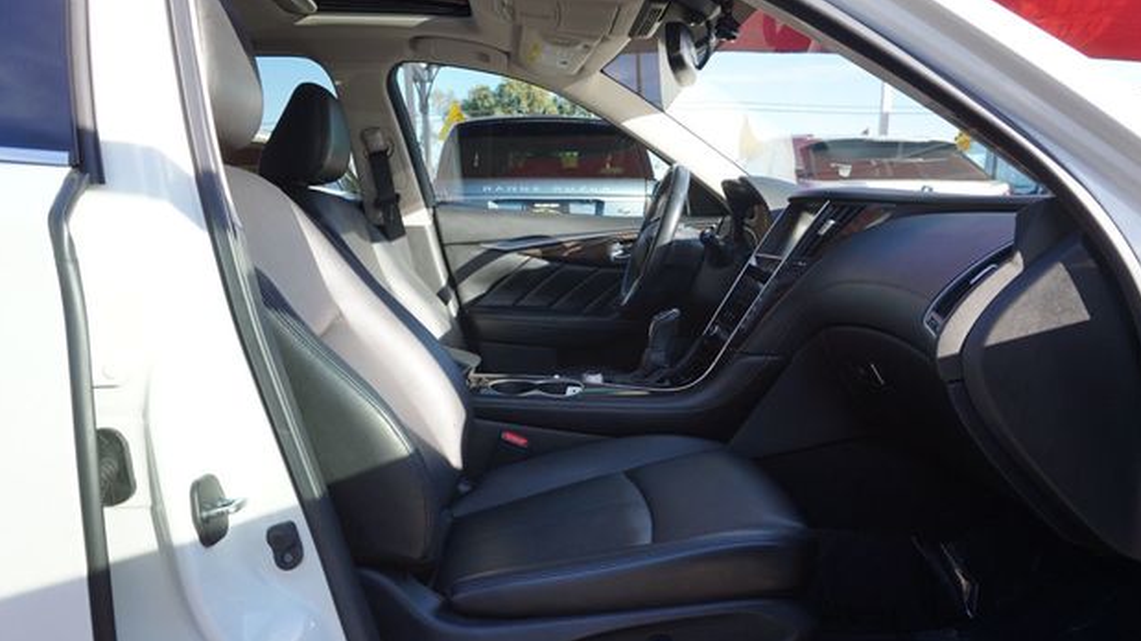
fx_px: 787
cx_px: 586
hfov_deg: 71.9
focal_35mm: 26
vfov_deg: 44.3
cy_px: 359
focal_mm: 16
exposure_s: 1/80
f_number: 5.6
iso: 100
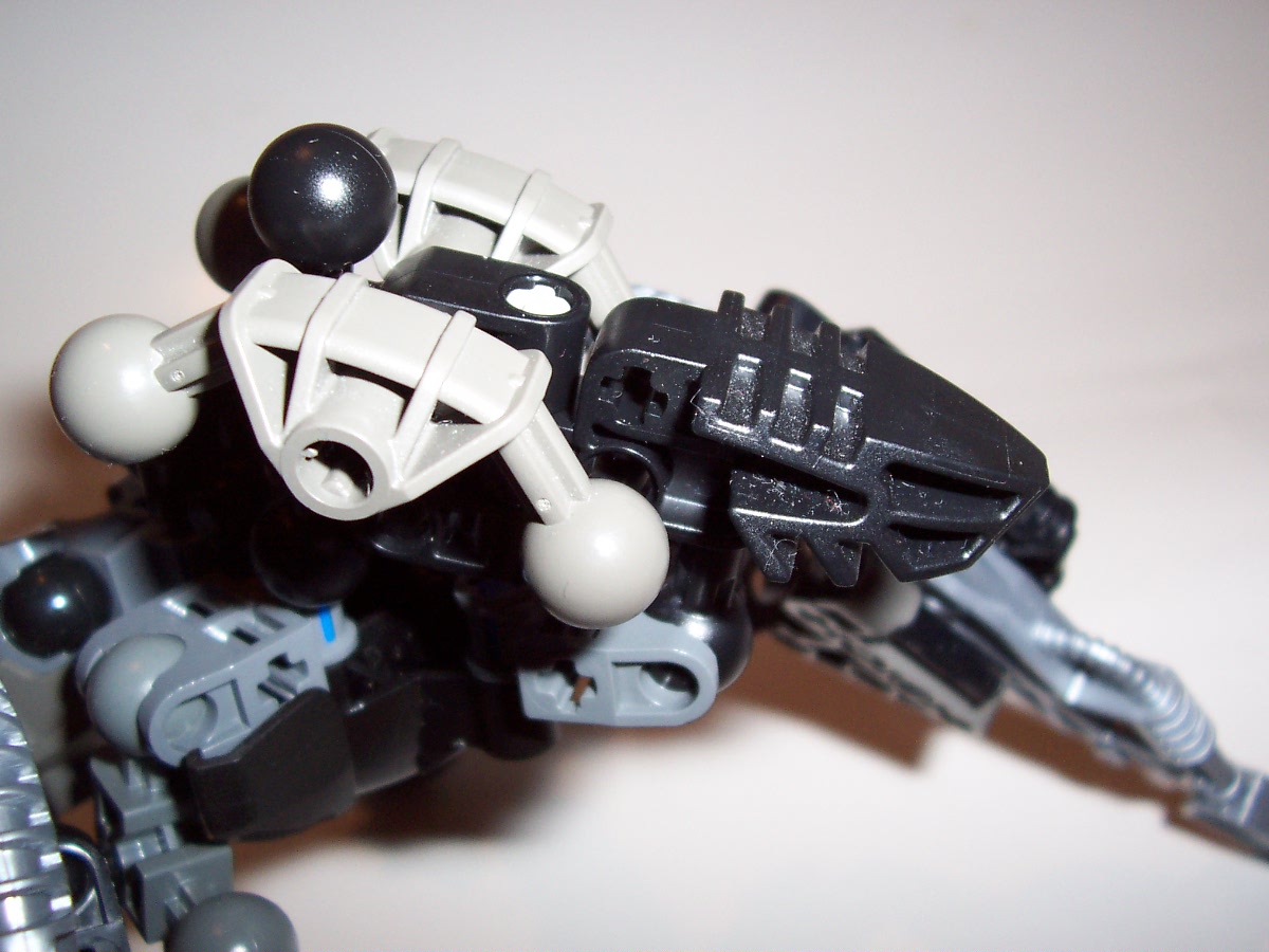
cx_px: 634
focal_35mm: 37
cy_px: 476
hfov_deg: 50.1
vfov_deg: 38.7
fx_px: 1356
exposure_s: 1/60
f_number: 2.8
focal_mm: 5.6
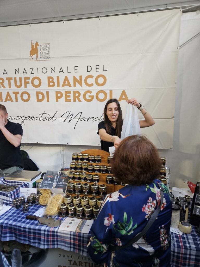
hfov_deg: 58.9
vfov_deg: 73.9
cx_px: 100
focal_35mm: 23
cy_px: 134
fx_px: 177
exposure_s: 1/100
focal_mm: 5.4
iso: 500
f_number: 1.8
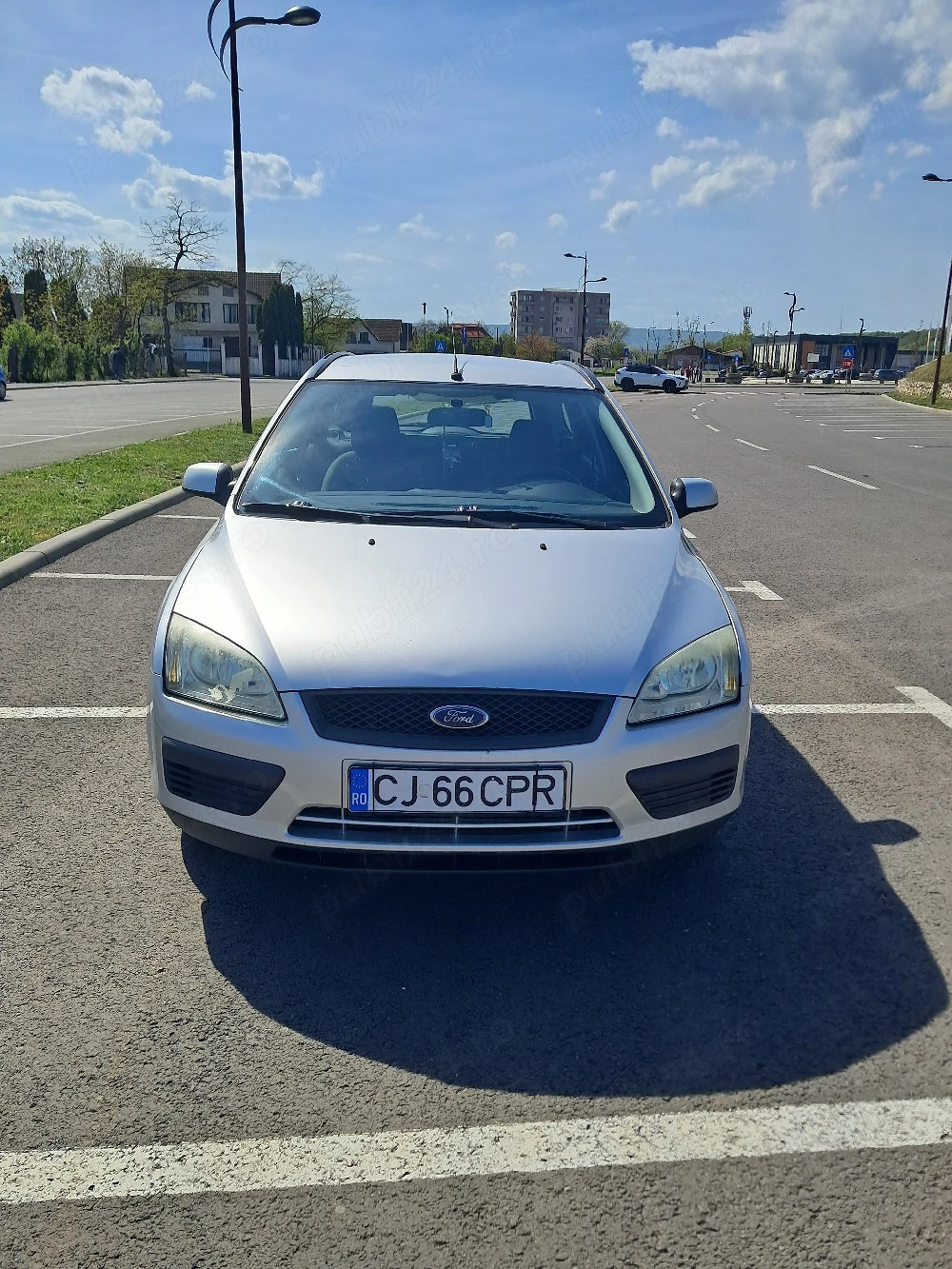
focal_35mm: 27
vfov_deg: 65.3
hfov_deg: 51.4
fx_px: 990
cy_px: 634
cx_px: 476
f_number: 1.8
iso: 50
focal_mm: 4
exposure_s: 1/2000
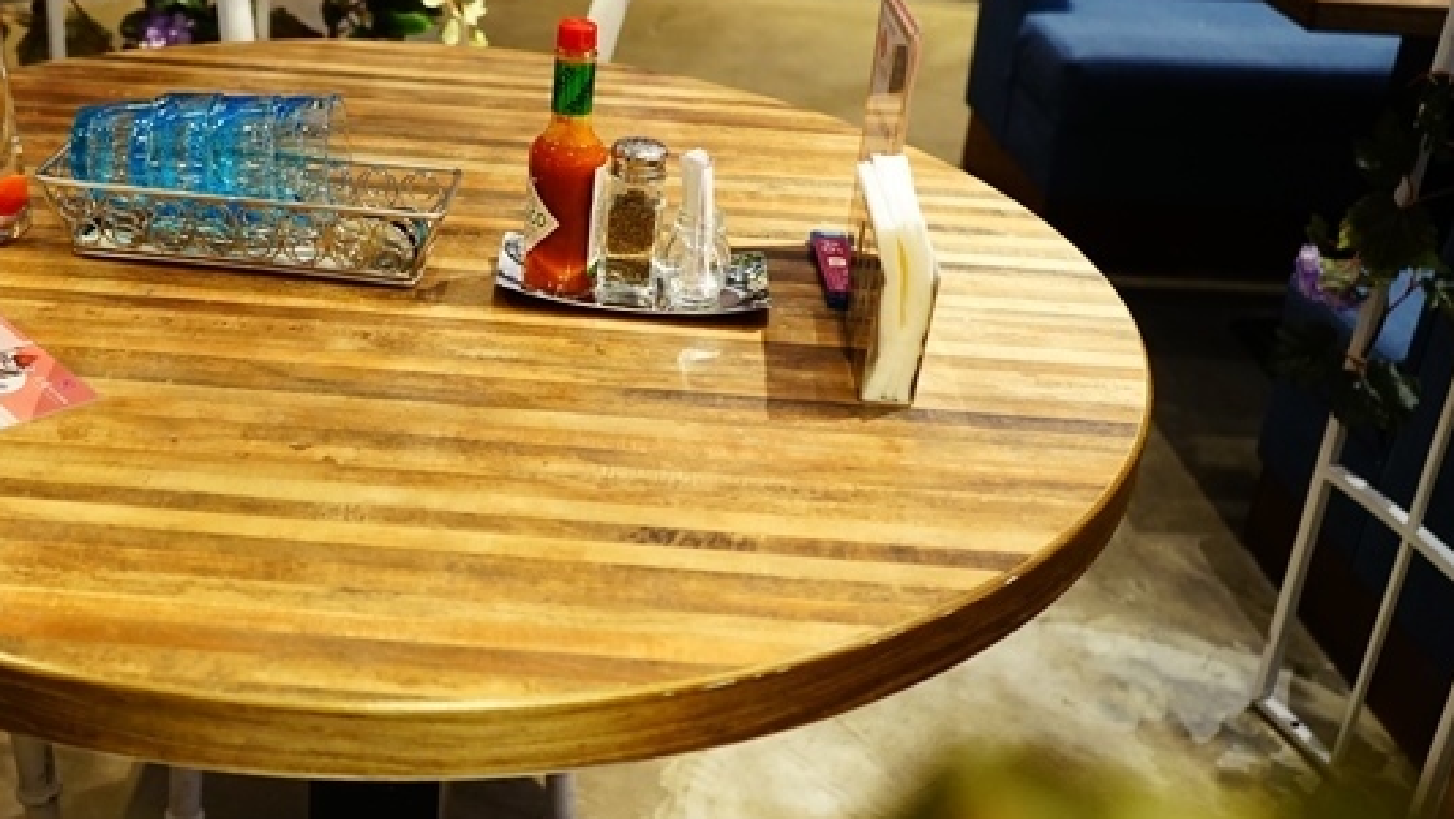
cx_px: 499
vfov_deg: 27.1
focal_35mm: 44
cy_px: 337
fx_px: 1697
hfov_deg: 45.8
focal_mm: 28
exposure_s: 1/60
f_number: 3.5
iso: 1250
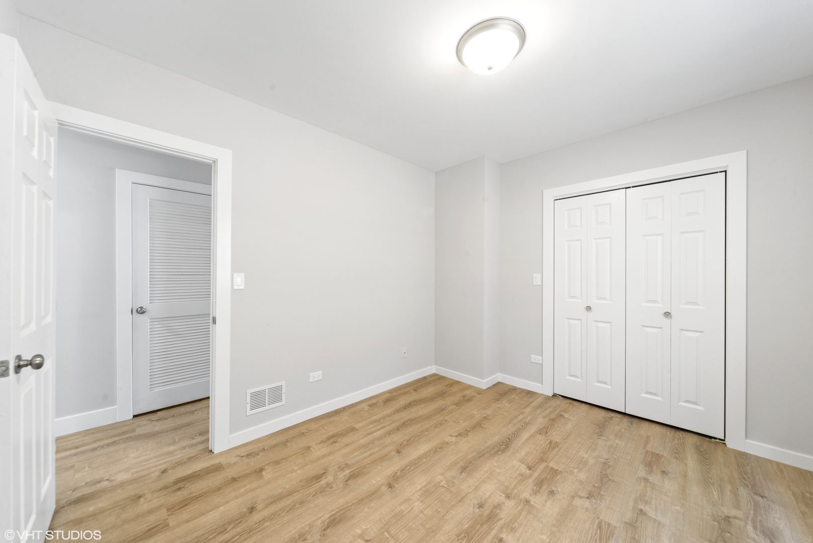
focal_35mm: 13
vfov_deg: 85.5
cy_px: 272
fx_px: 294
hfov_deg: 108.3
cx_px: 406
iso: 400
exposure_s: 1/5
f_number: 8
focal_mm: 13
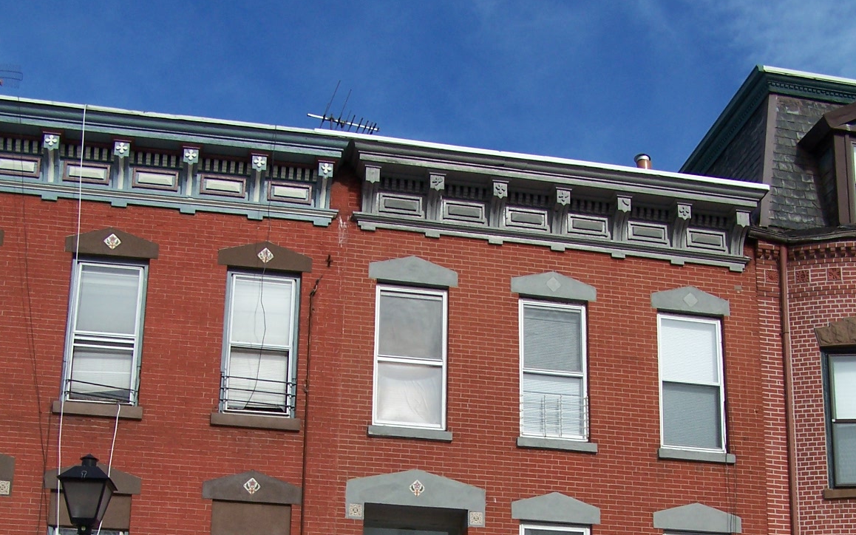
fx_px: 1260
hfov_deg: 37.5
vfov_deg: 23.1
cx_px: 429
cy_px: 522
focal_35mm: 54
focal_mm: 6.3
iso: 80
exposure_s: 1/750
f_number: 4
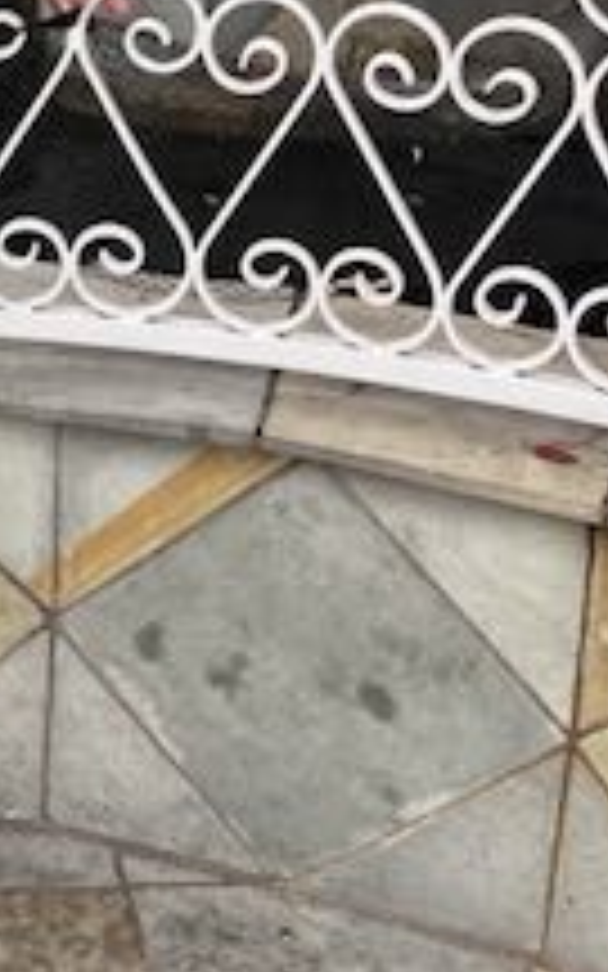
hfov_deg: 13.9
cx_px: -428
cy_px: 70
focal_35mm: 85
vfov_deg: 23.6
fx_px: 2254
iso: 50
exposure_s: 1/178
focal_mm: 5.1
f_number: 1.6
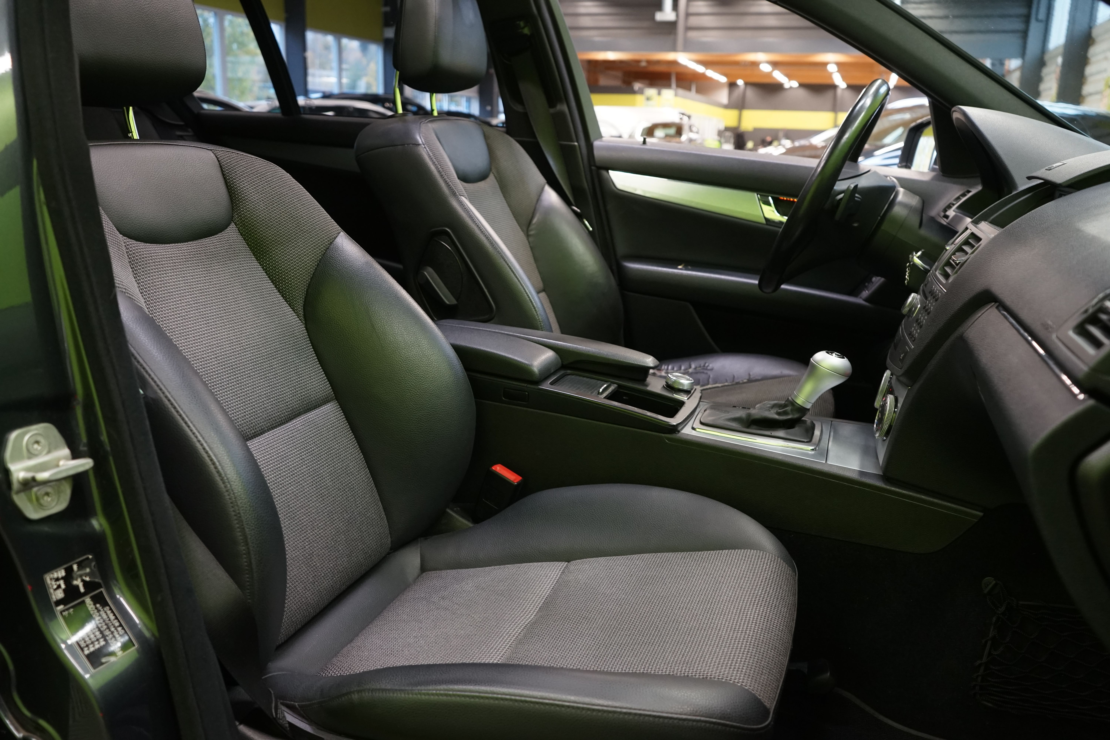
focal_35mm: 30
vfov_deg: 43.6
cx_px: 555
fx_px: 925
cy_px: 370
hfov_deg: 61.9
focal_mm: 30
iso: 1600
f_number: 5
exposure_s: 1/25
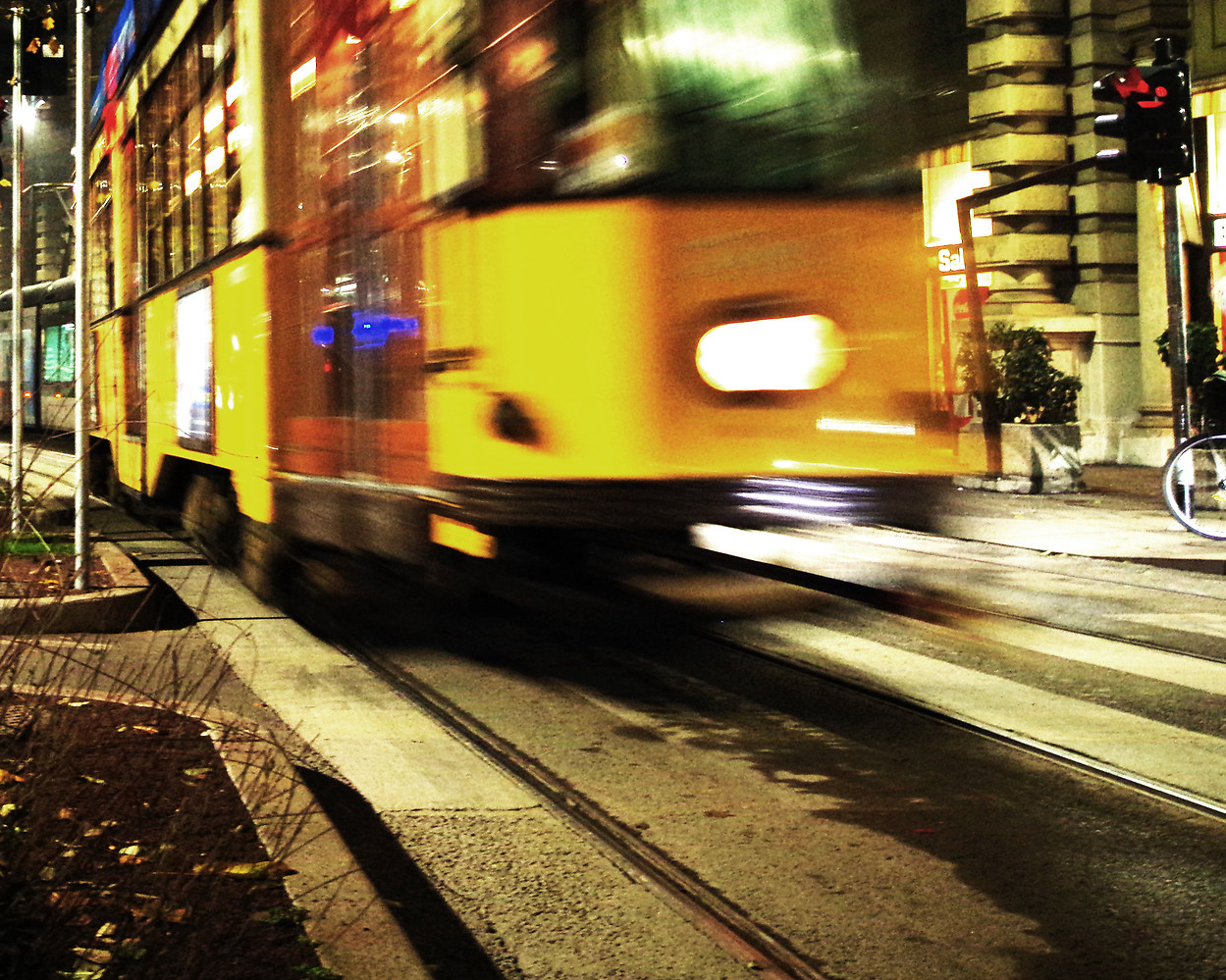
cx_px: 134
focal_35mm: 54
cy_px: 239
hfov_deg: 33.0
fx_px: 1959
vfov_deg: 27.7
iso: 800
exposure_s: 1/6
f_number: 5.6
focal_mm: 20
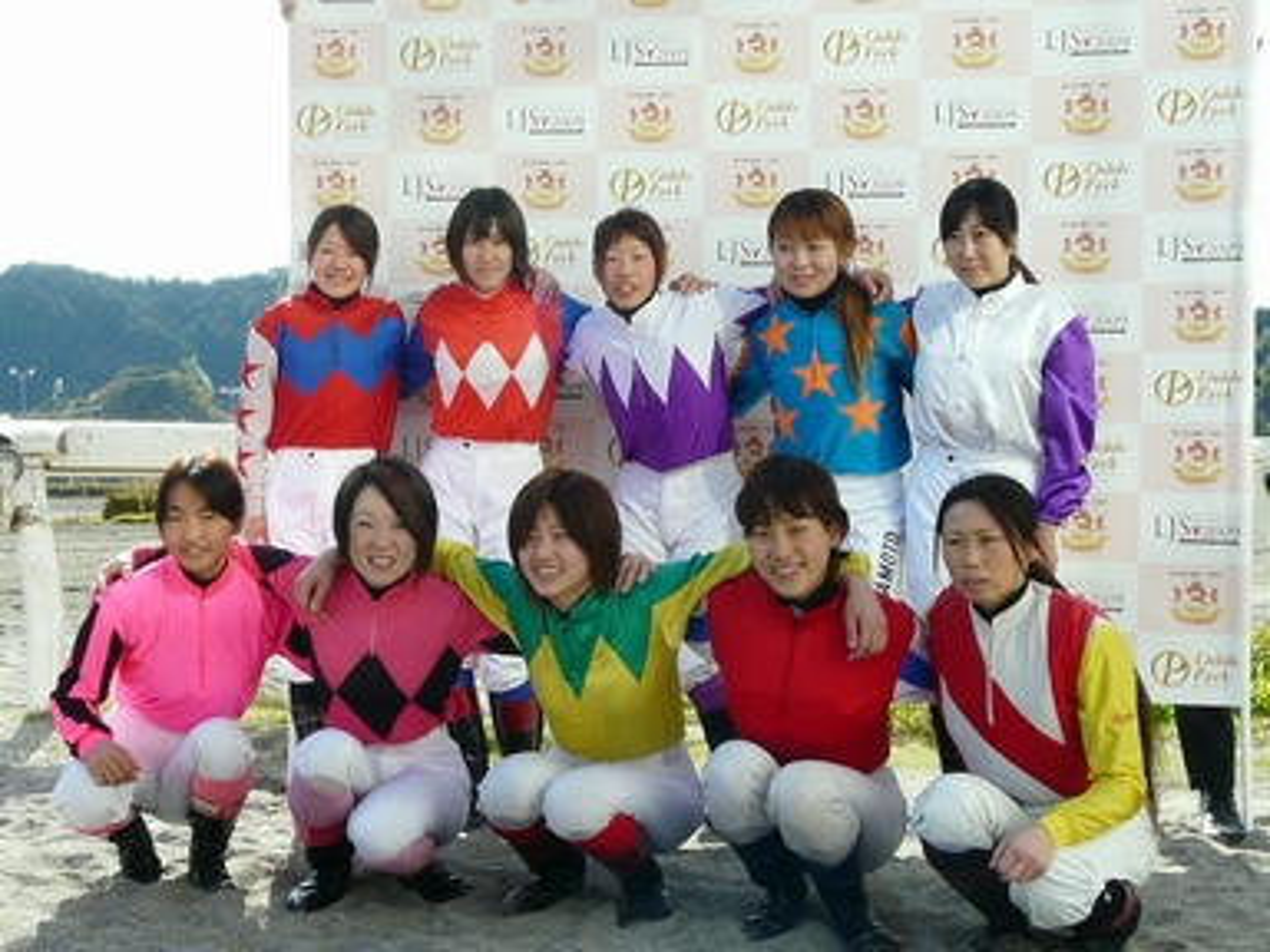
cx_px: 635
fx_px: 1871
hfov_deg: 37.5
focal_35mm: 51
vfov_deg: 28.6
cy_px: 476
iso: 100
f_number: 5.6
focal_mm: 5.2
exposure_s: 1/200
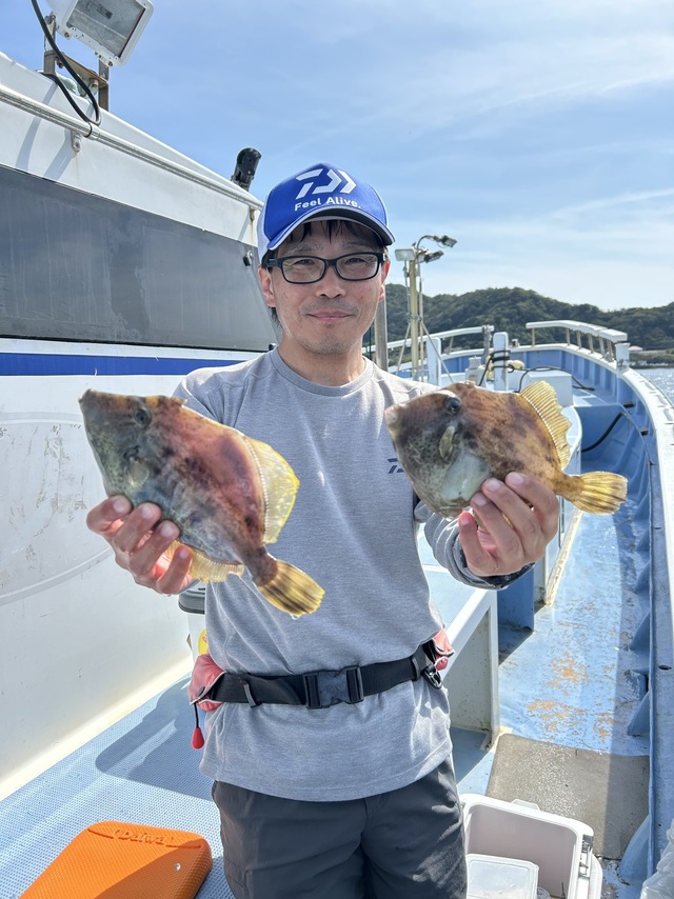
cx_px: 337
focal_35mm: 26
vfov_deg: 67.3
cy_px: 450
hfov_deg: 53.0
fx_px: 675
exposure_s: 1/2915
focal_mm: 5.7
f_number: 1.5
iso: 50
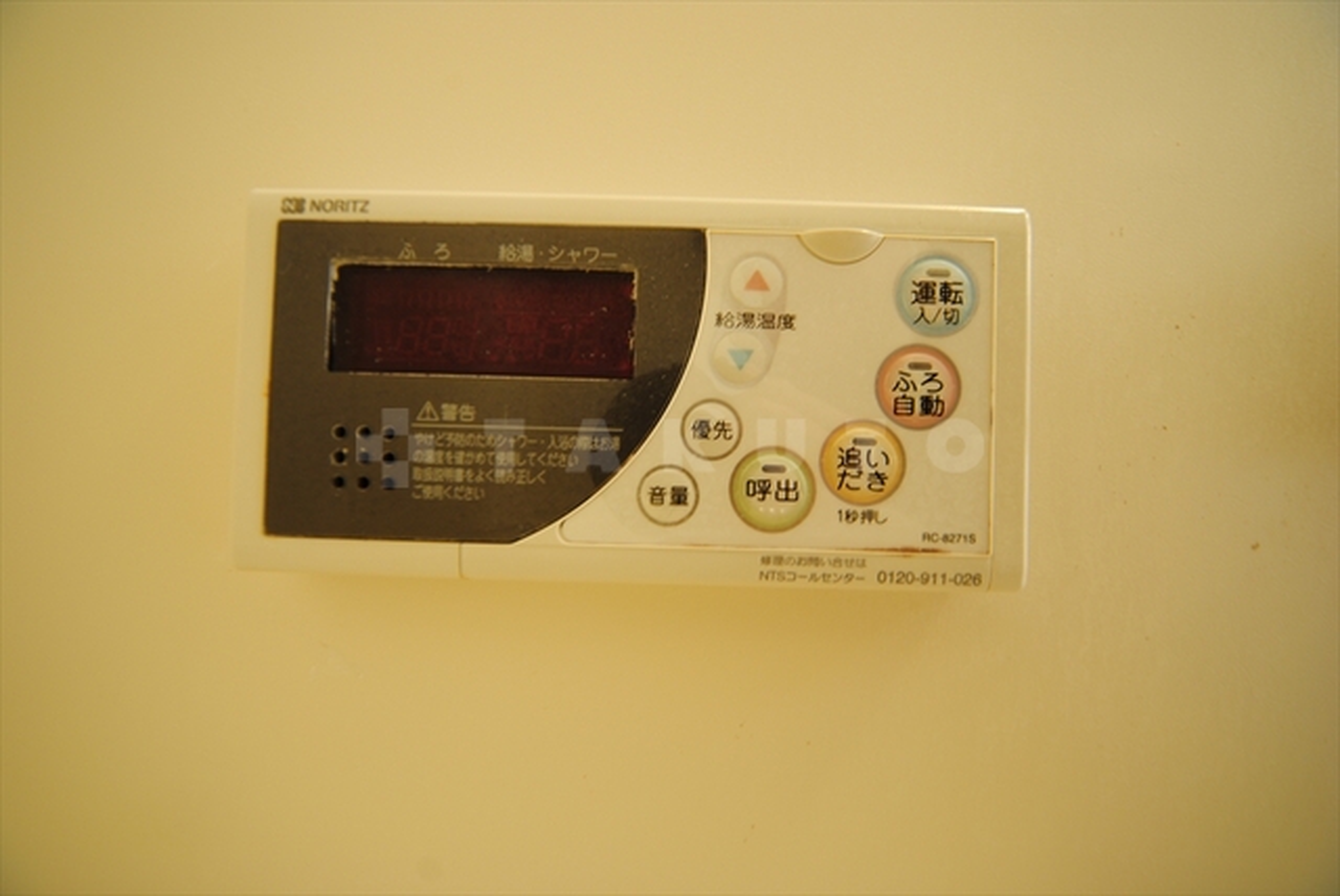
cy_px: 448
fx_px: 447
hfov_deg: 112.6
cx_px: 670
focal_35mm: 12
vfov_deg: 90.1
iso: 100
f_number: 4.5
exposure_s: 1.3
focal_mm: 8
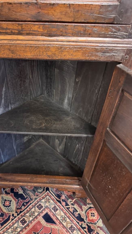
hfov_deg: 42.3
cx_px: 43
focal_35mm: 27
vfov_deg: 69.8
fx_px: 168
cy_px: 115
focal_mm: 6.76
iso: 800
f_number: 1.78
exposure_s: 1/33
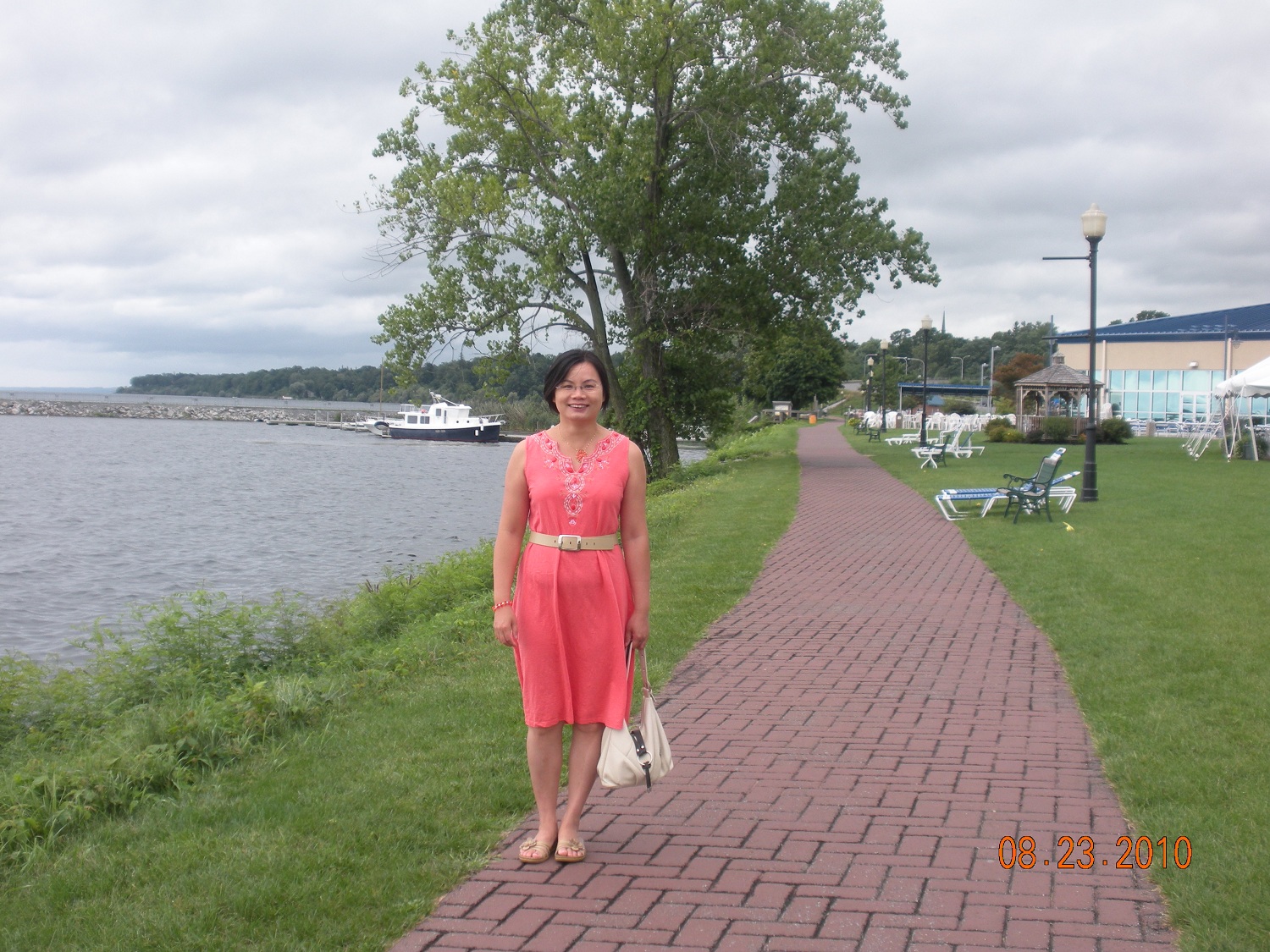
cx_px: 635
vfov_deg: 32.9
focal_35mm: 44
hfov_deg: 42.9
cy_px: 476
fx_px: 1614
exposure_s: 1/144
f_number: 4
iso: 64
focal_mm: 7.7
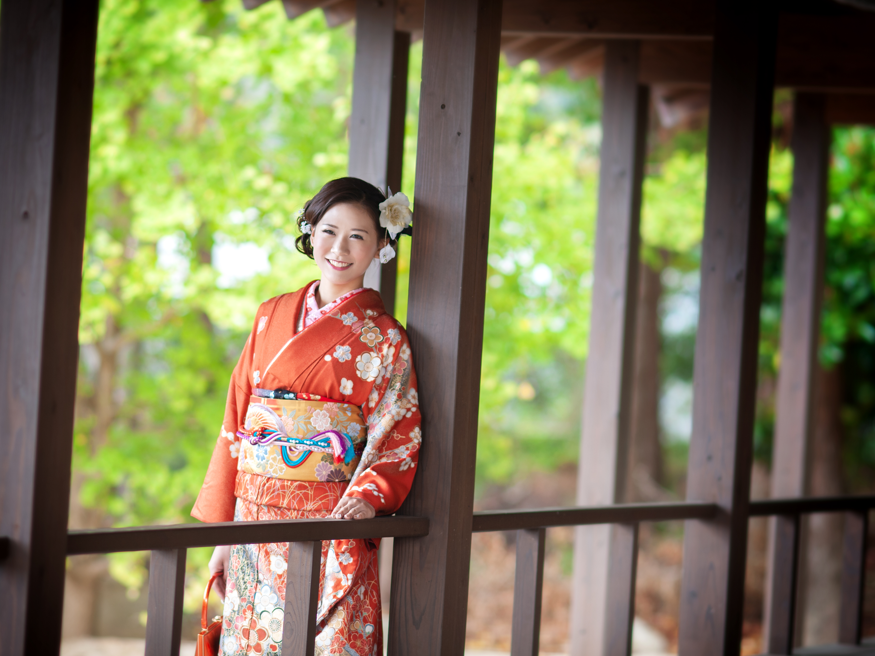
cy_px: 315
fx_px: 3968
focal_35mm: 157
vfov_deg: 9.5
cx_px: 431
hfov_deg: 12.6
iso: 160
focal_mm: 135
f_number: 2.5
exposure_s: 1/125
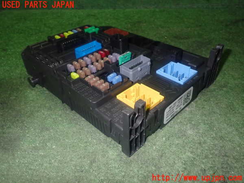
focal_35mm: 30
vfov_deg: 46.8
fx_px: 211
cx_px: 122
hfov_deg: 60.0
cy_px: 92
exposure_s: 1/30
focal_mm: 5.4
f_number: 6.3
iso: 640
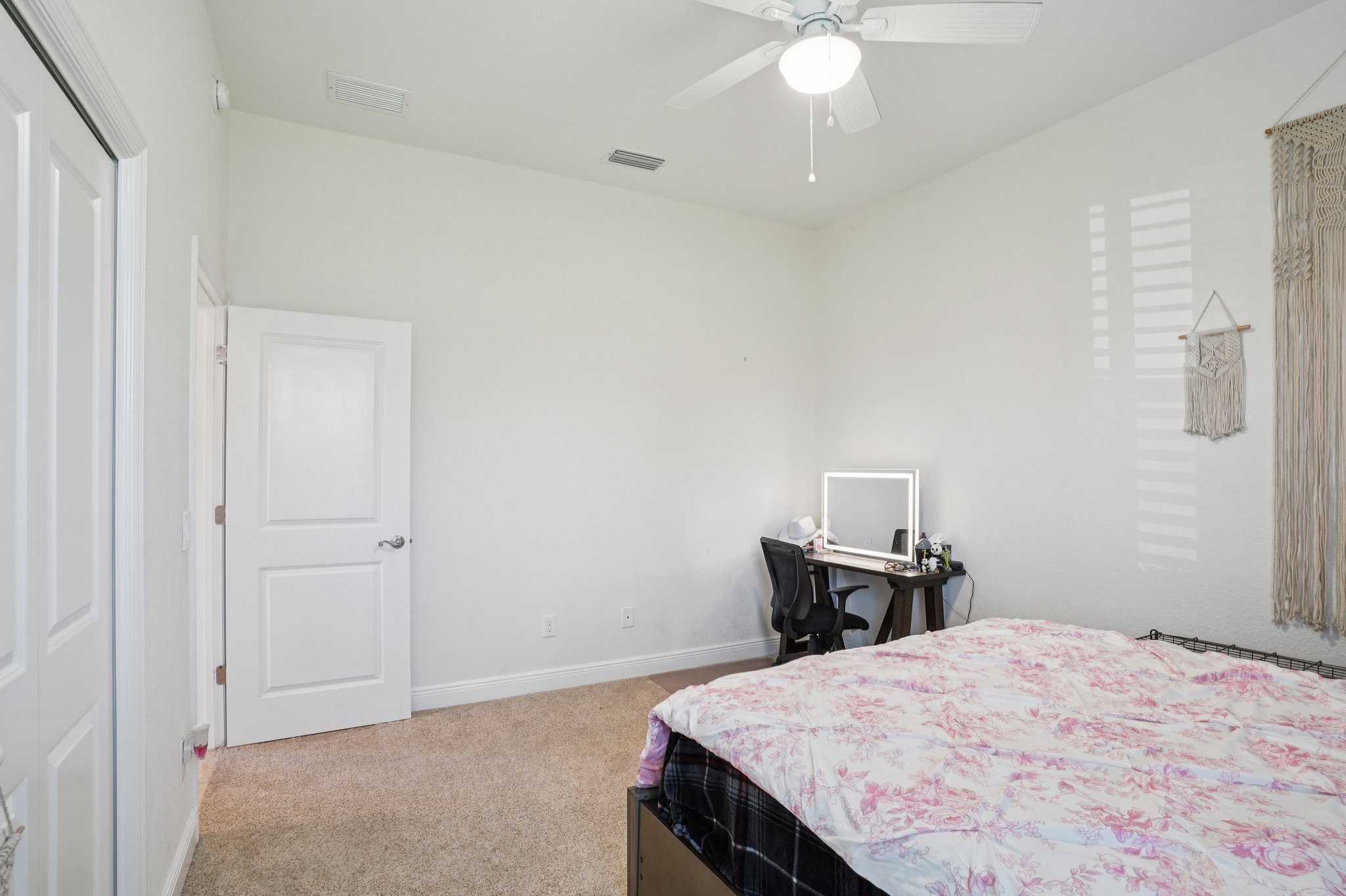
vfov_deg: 70.4
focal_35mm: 17
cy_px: 448
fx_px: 636
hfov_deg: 93.3
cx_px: 673
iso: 400
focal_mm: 17
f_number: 8
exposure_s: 1/8
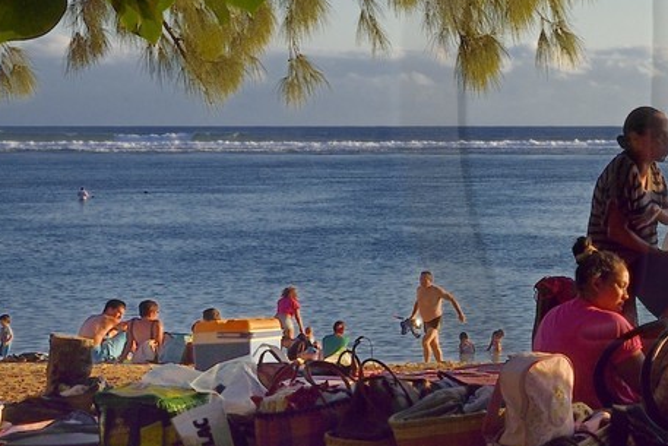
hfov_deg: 16.6
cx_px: 995
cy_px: 101
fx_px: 2079
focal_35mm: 112
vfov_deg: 12.2
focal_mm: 32
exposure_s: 1/100
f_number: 22
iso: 200
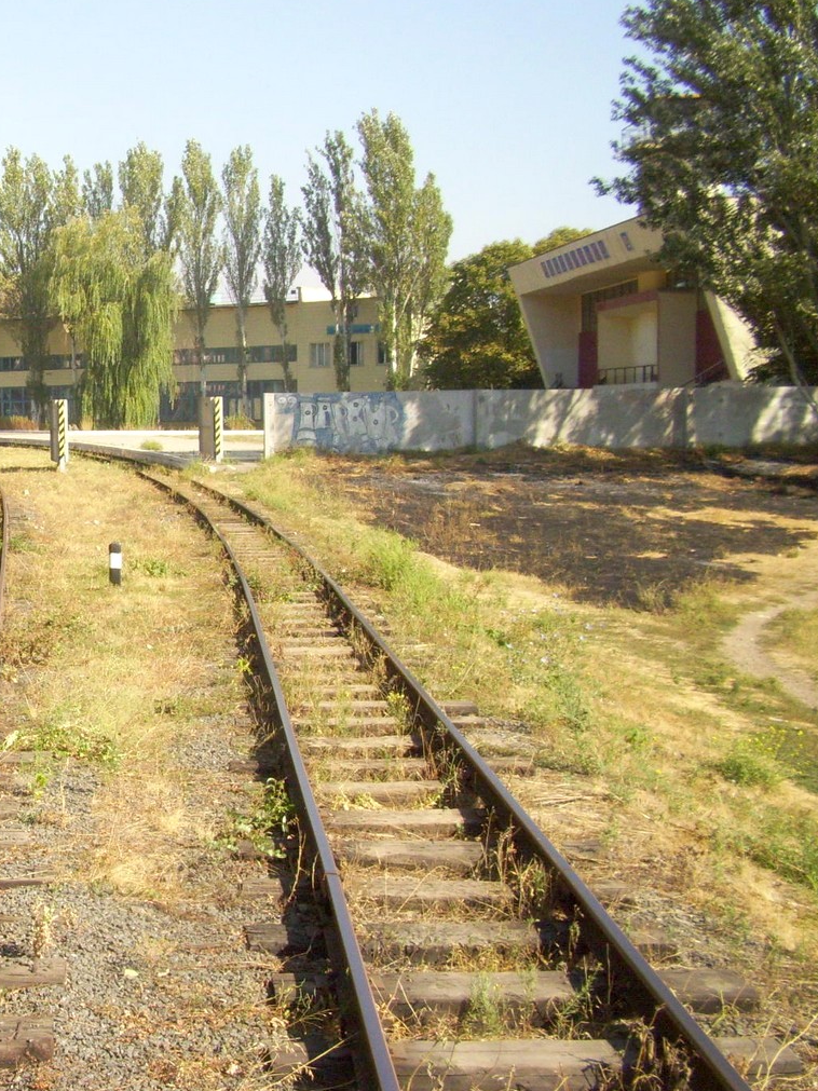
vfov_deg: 37.5
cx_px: 64
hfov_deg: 27.4
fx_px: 1607
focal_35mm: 51
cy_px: 565
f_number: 5.6
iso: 160
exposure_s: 1/320
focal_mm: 5.7
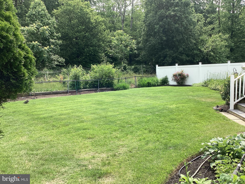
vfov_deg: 45.4
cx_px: 122
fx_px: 219
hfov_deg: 58.4
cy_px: 92
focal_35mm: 31
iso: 25
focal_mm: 3.3
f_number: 2.4
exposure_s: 1/479
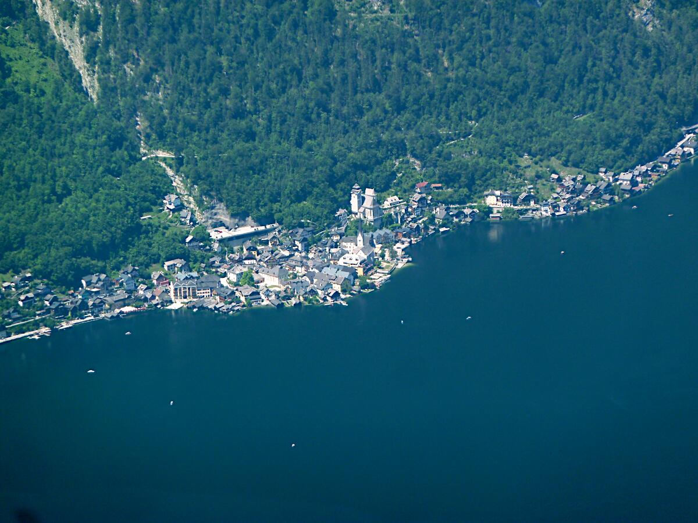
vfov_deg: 5.0
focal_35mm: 300
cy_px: 262
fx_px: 6049
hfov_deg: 6.6
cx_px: 349
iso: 80
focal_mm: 49.2
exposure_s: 1/200
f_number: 4.9
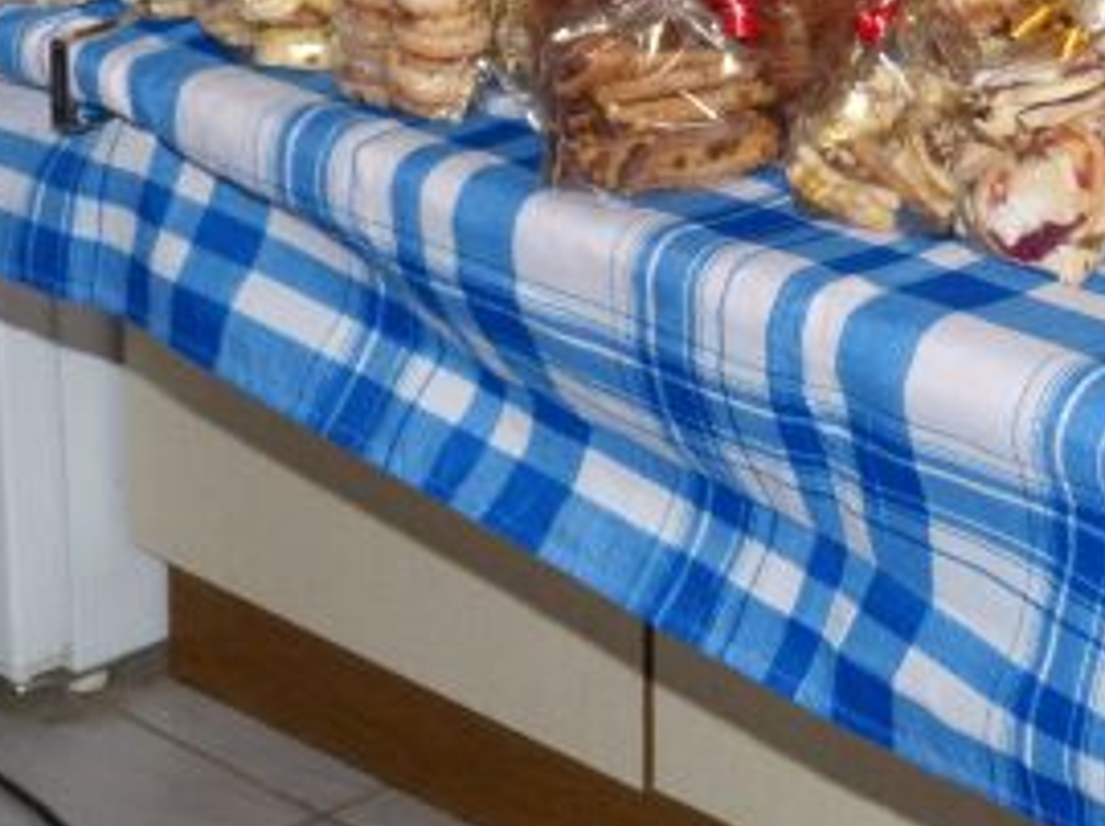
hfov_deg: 13.4
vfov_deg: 10.0
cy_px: -78
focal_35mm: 147
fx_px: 4688
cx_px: 659
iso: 320
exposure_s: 1/60
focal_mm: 11
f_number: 3.3
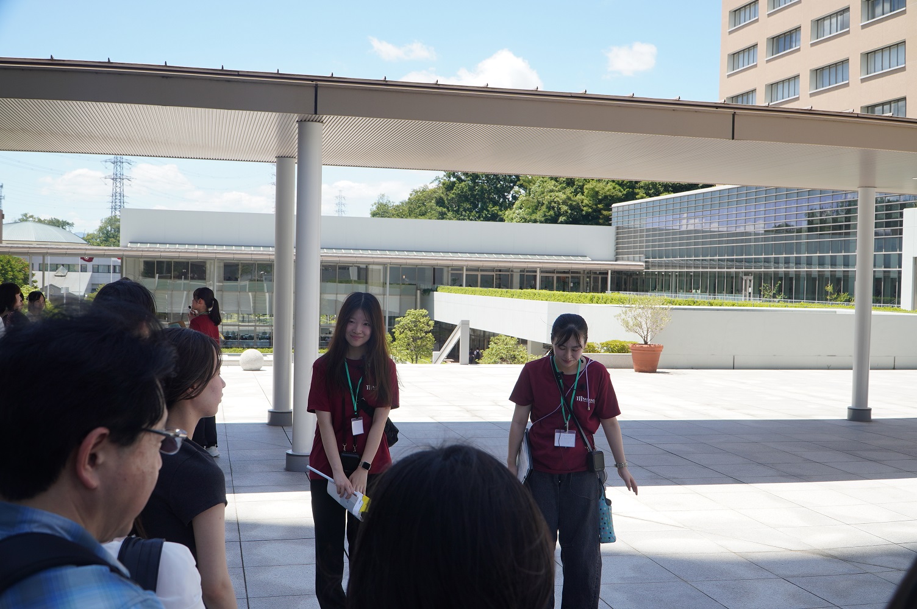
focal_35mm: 38
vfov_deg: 35.4
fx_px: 954
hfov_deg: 51.3
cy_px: 304
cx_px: 458
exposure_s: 1/160
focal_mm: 25
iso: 100
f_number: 6.3
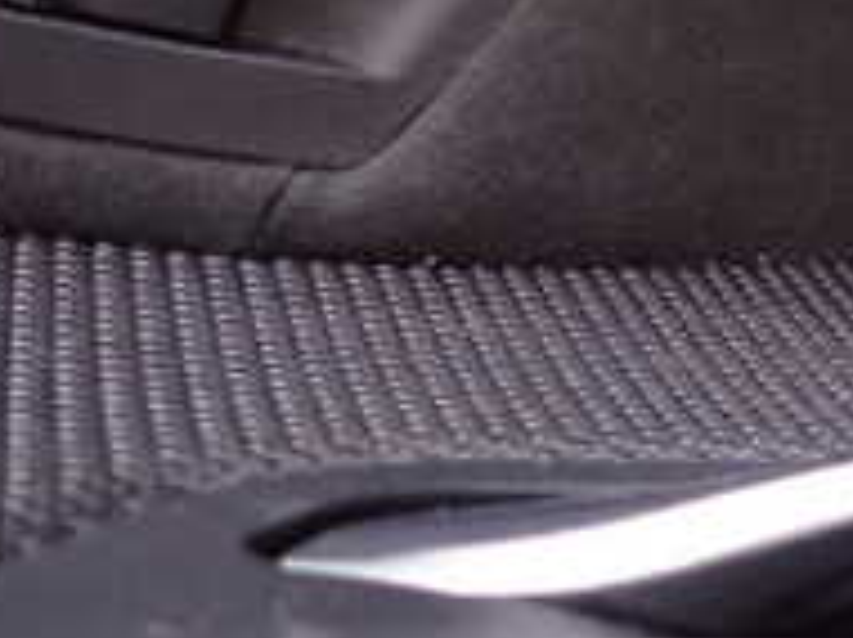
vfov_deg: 18.1
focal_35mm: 79
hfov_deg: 21.5
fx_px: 1944
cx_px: 1208
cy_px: -4
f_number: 2
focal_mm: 4.5
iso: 640
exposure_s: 1/30
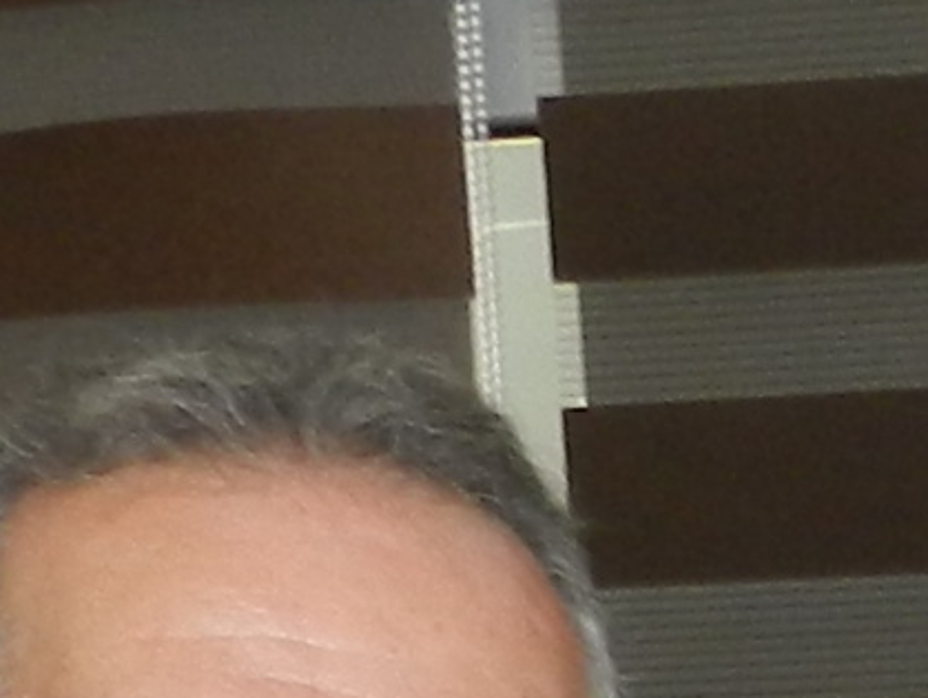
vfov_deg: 7.4
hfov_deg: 10.1
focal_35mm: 179
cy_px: 2025
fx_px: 4803
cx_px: 1958
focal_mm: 4
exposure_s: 1/30
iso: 200
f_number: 3.4
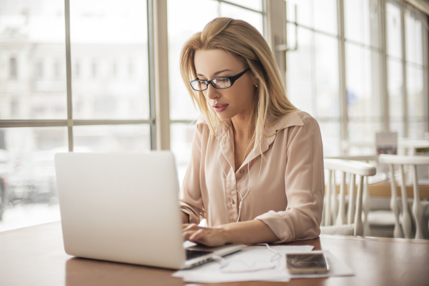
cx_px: 214
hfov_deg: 39.6
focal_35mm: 50
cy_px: 143
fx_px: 596
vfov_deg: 27.0
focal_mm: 50
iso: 100
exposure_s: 1/320
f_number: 1.8
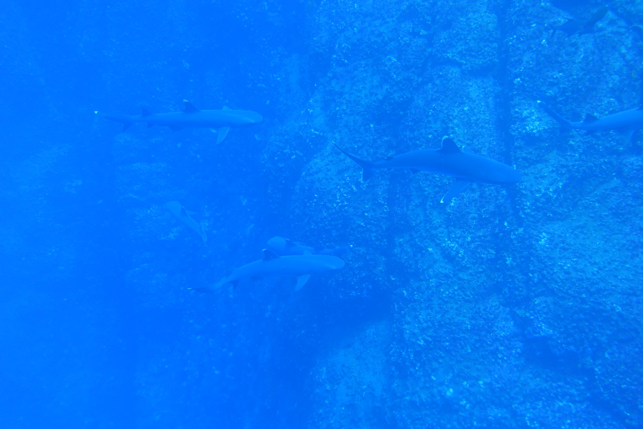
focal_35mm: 42
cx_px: 322
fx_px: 750
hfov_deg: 46.4
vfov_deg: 31.9
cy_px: 214
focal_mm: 15.52
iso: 125
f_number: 3.2
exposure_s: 1/80
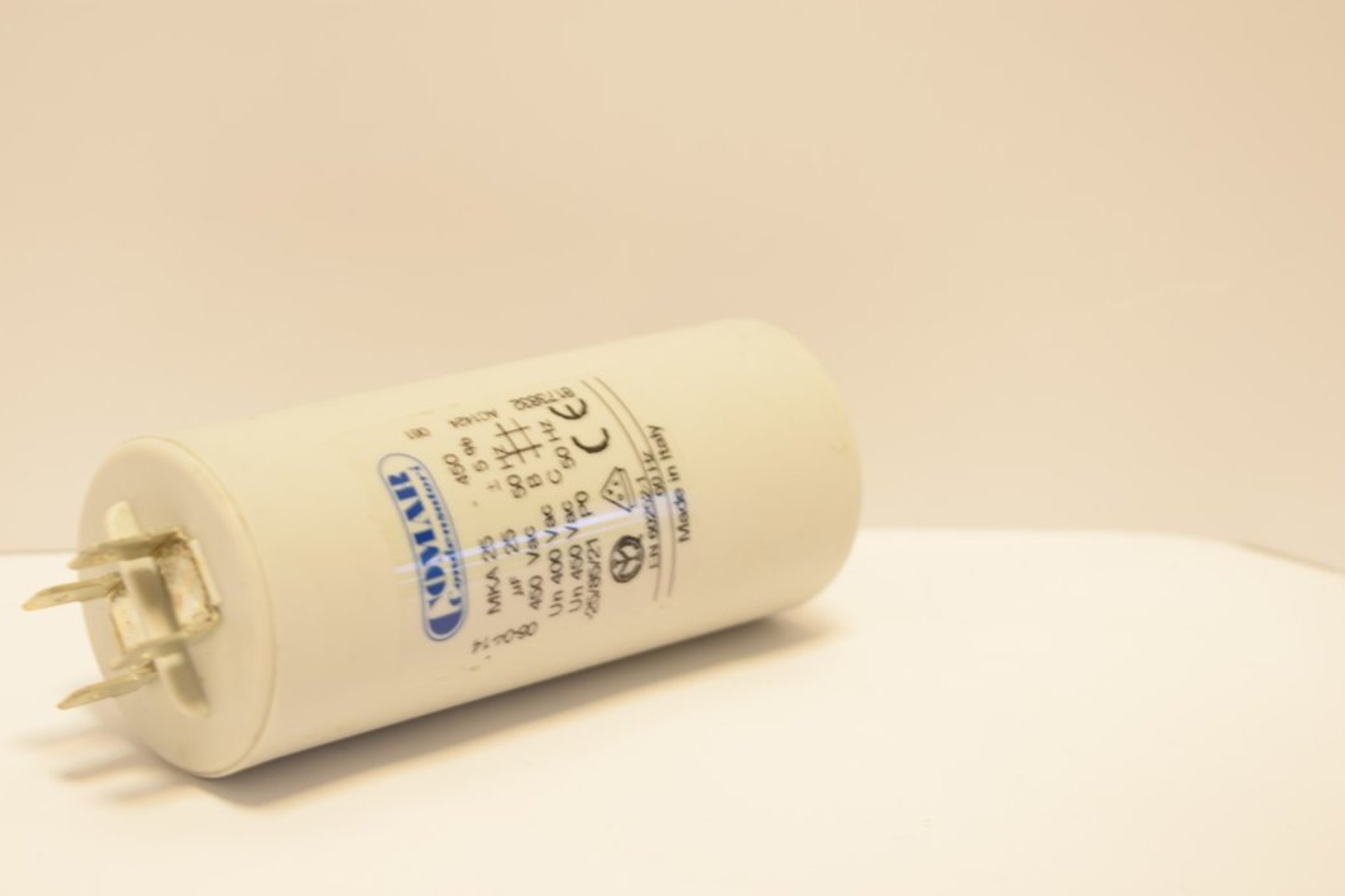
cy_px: 462
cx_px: 578
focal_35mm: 95
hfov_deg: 21.5
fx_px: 3533
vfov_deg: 14.5
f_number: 5.6
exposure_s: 1/3
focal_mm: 55
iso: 100
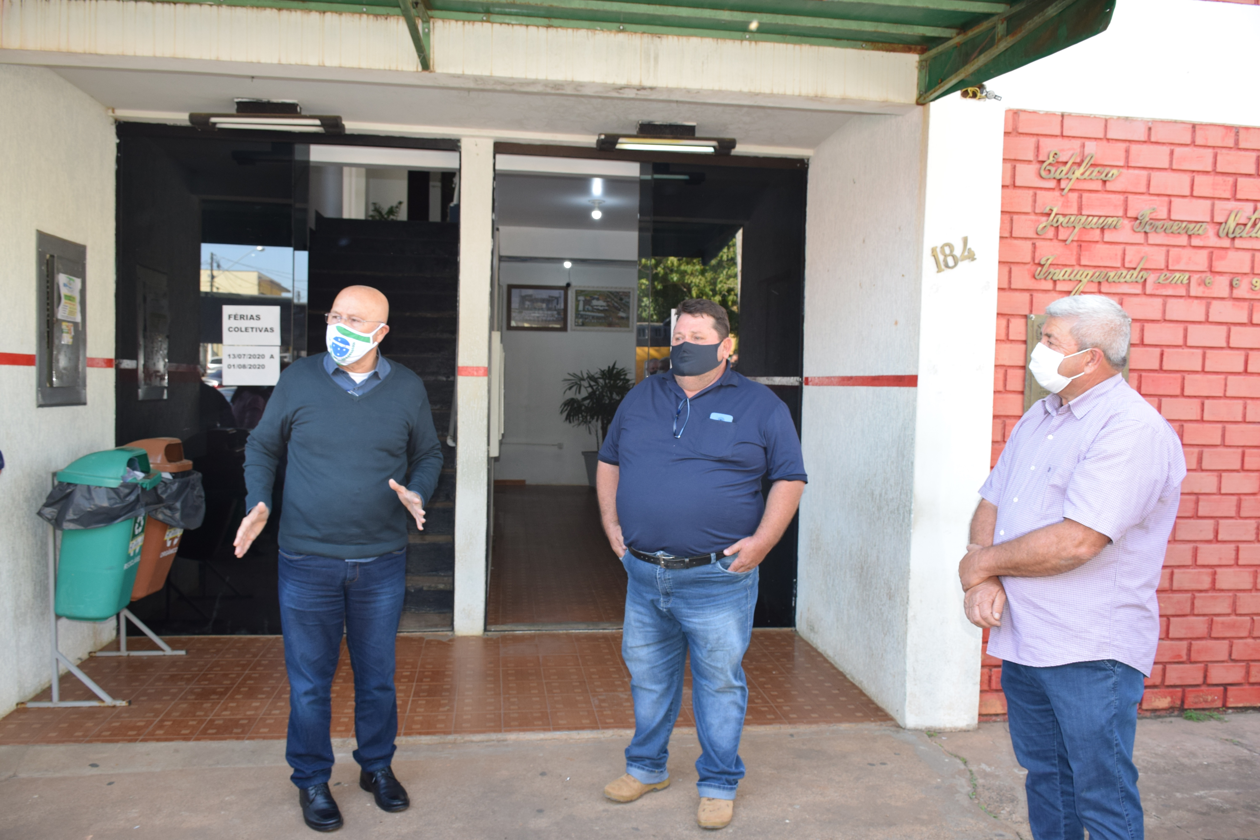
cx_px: 630
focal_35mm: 27
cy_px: 420
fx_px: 945
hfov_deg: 67.4
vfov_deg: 47.9
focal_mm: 18
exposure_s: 1/125
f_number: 5.6
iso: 500
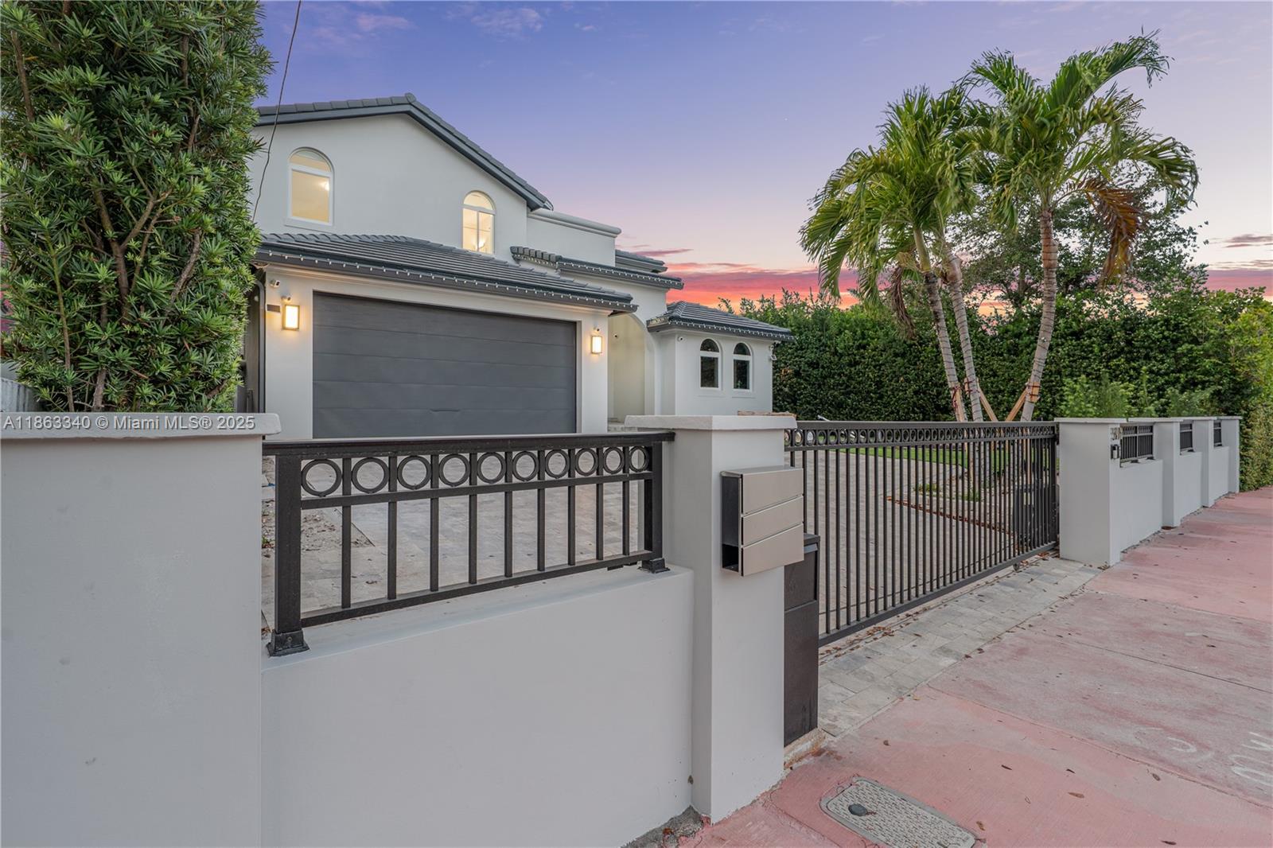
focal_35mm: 17
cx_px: 636
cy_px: 424
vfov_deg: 70.4
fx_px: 601
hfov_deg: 93.3
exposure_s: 1/10
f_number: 8
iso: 200
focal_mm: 17
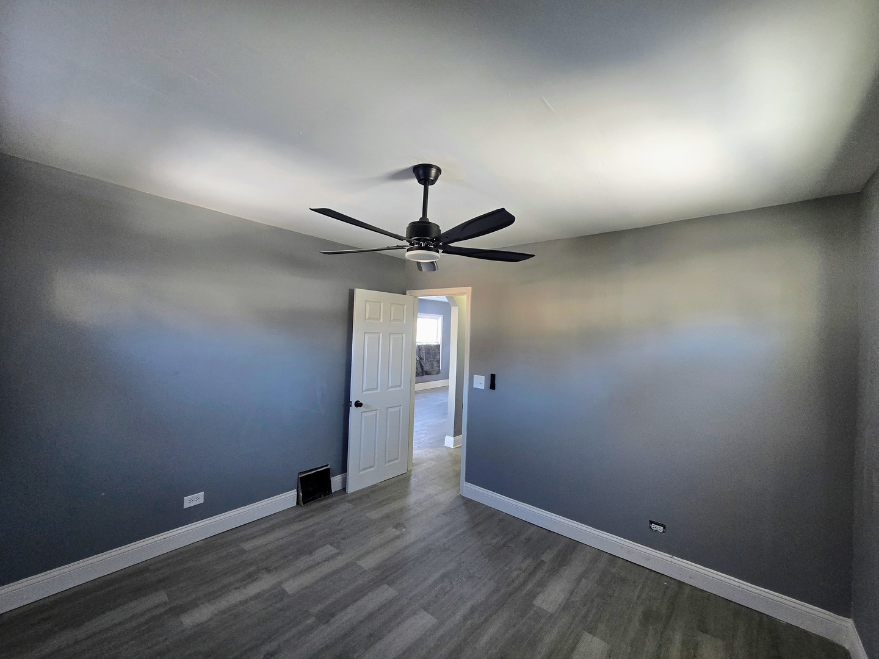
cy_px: 330
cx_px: 440
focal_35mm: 13
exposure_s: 1/60
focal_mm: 2.2
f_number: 2.2
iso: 320
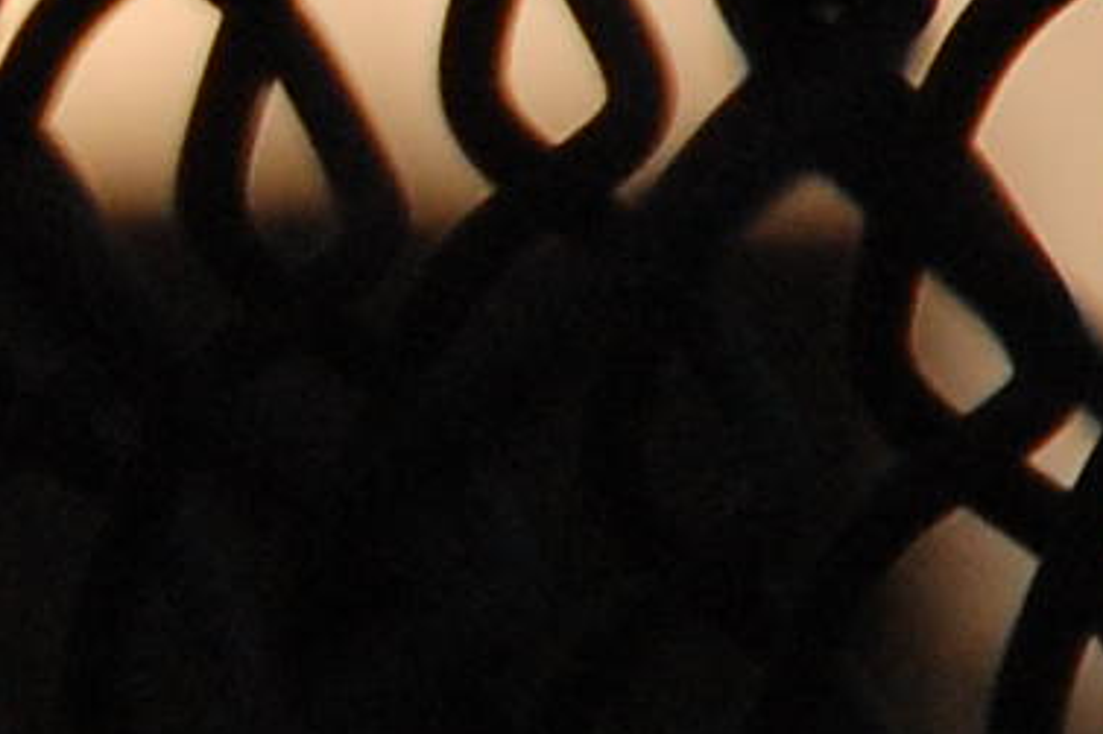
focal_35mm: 1795
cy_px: 468
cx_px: -2507
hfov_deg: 1.1
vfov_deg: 0.8
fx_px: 54970
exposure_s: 1/2500
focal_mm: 150
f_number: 13
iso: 800
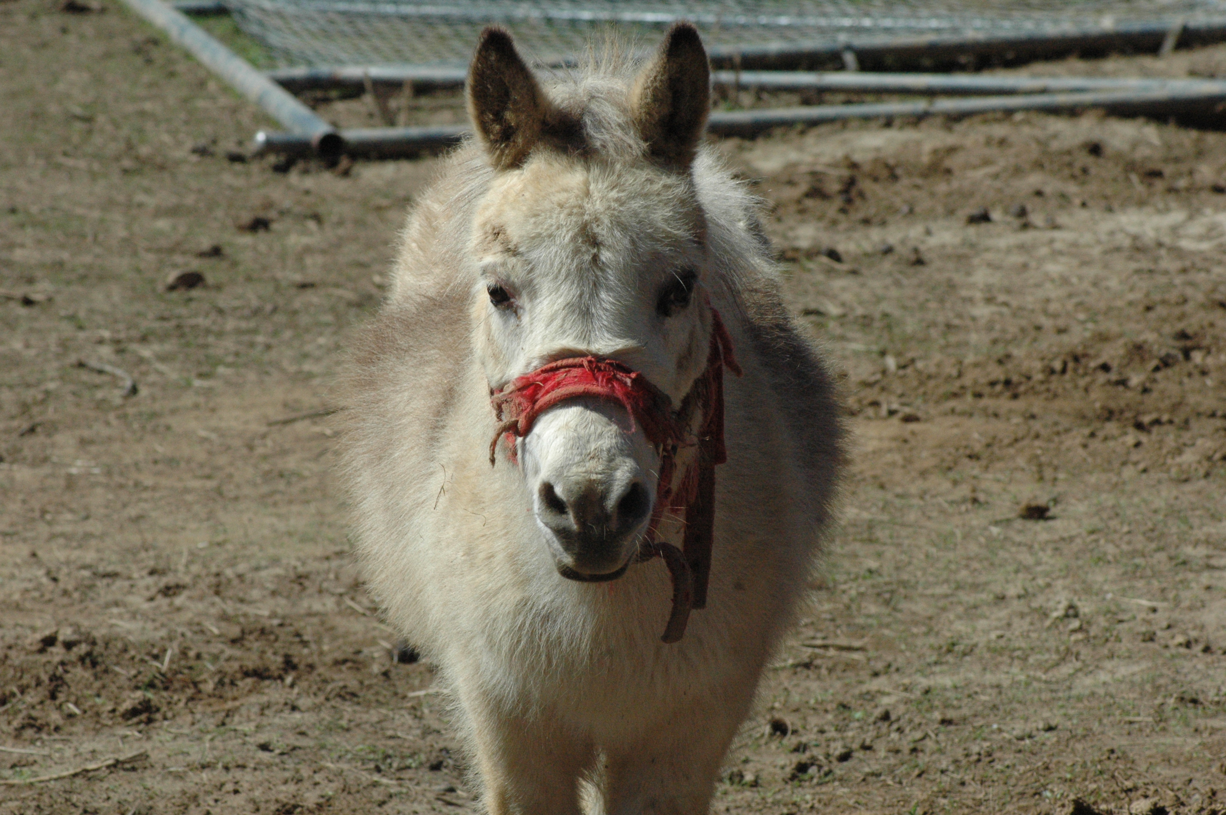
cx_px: 613
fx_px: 7911
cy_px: 408
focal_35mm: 232
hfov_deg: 8.9
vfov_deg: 5.9
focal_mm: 155
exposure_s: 1/2000
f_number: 11
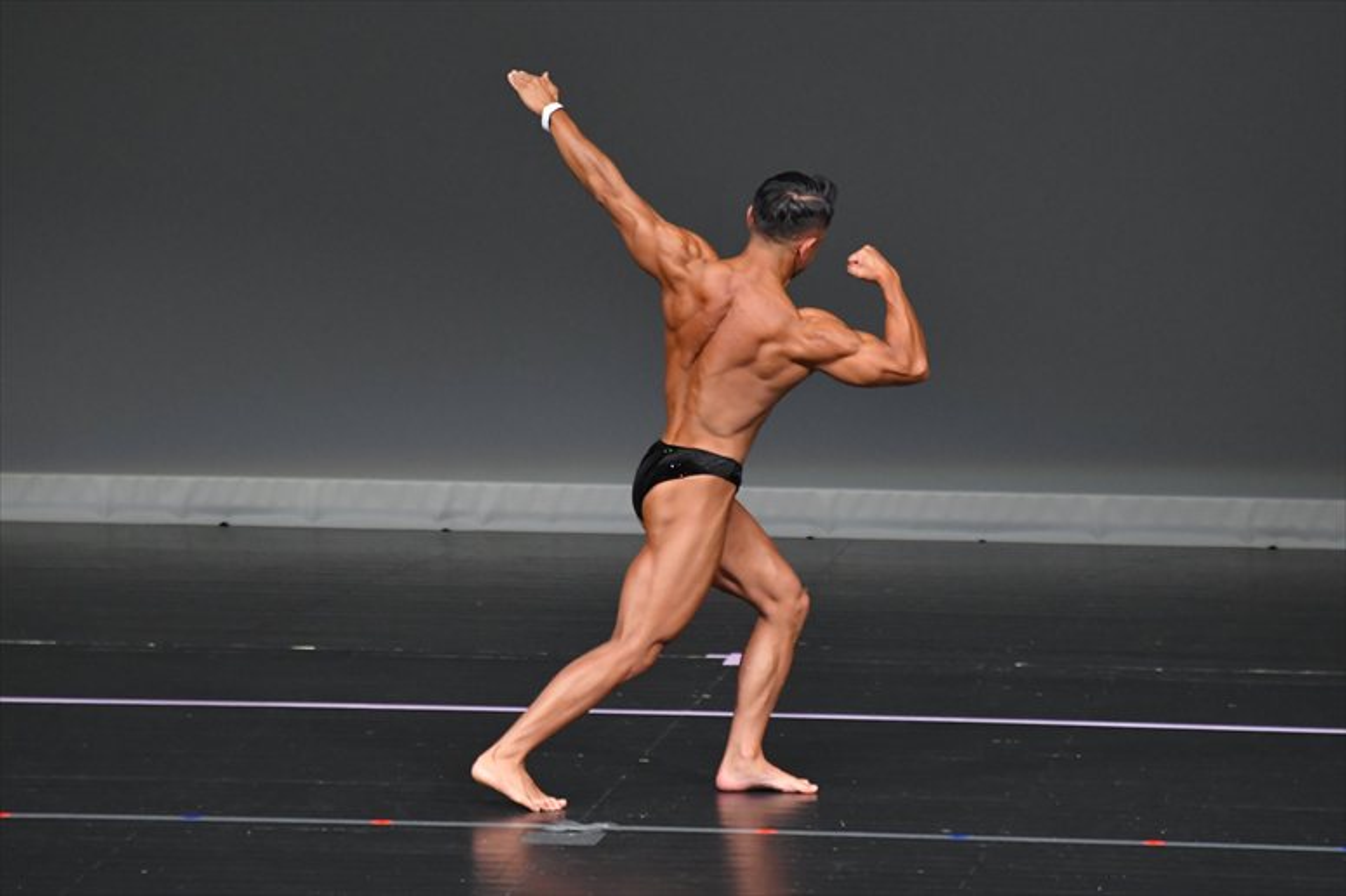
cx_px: 673
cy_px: 448
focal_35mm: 345
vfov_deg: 4.0
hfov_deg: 6.0
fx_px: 12893
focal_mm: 230
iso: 4000
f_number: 5.6
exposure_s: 1/400
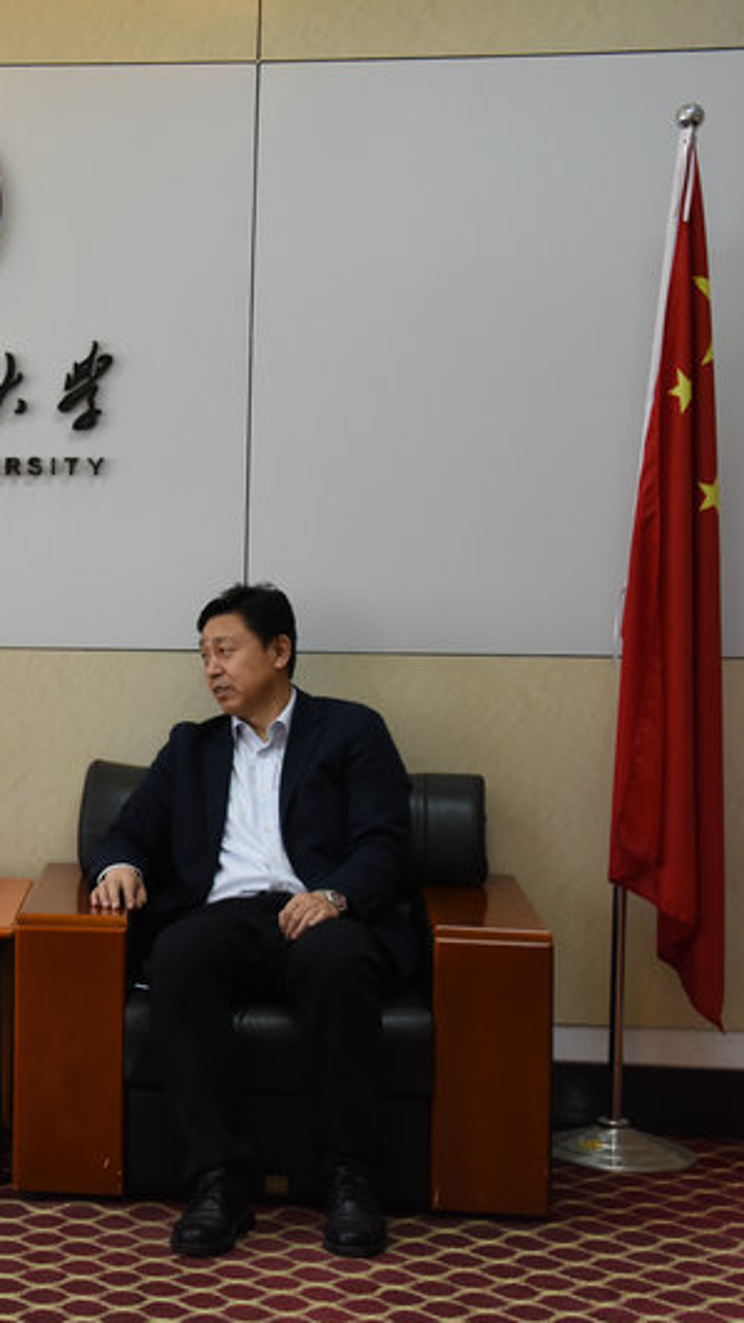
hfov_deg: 14.4
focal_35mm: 82
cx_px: -90
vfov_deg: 25.9
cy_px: 662
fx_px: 2878
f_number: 5
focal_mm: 52
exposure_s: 1/100
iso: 1600
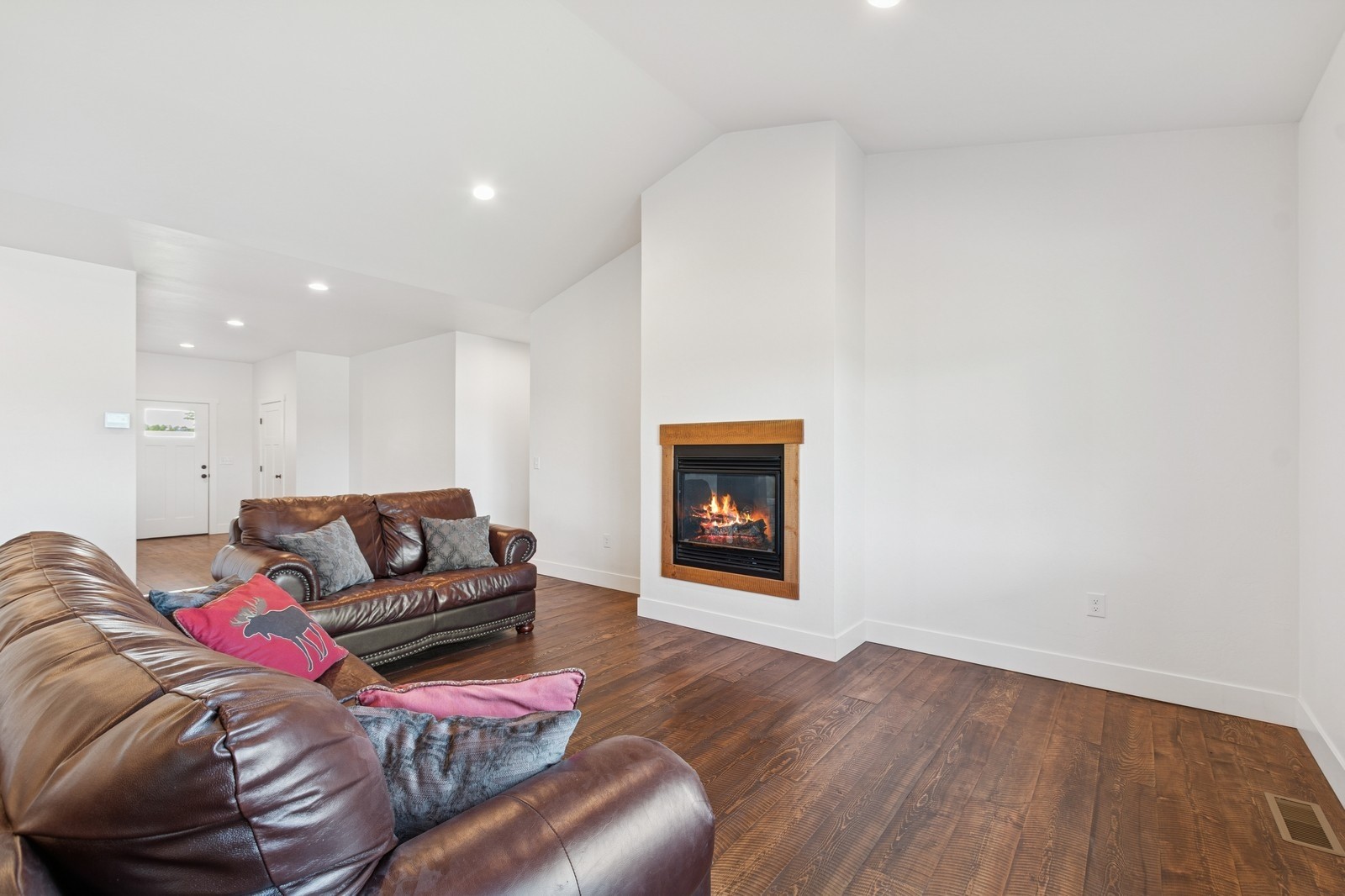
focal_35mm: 15
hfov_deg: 100.4
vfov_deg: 77.3
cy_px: 448
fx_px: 560
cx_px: 672
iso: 100
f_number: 6.3
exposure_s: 1/4
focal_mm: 10
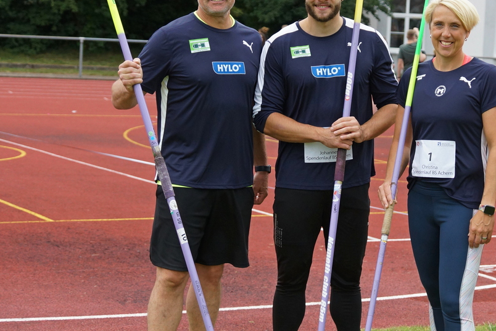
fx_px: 1349
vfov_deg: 14.0
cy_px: 138
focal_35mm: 98
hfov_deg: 20.7
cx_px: 339
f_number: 2.8
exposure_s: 1/1600
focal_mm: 35
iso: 400
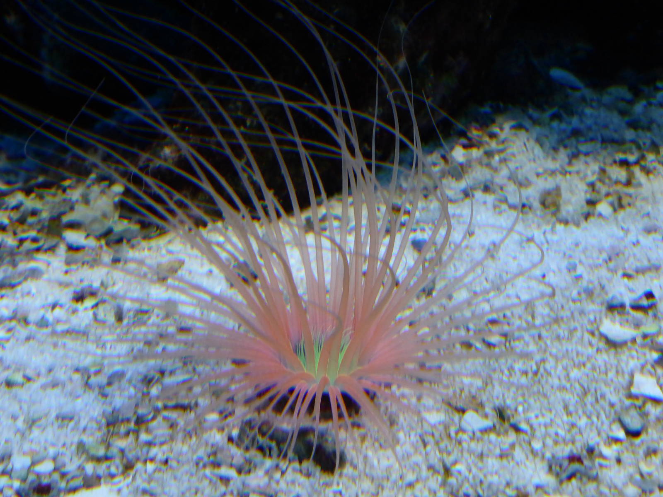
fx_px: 1858
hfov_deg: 20.2
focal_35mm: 97
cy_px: 248
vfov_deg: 15.2
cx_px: 332
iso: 400
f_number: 5.2
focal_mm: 16.1
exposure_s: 1/60
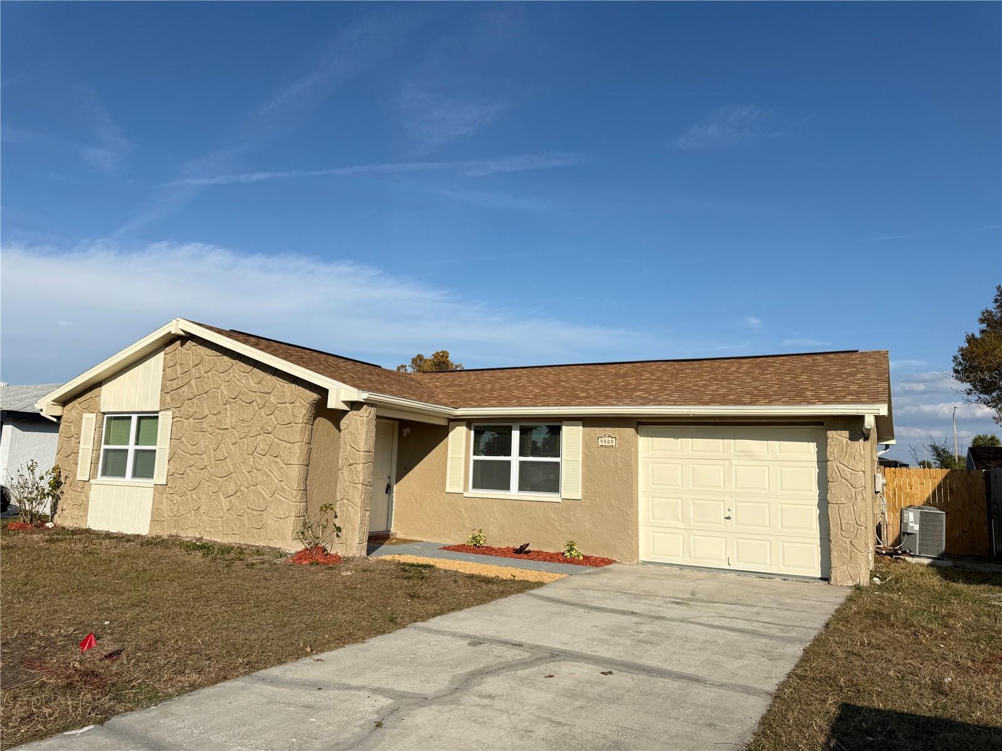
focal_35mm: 24
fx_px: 695
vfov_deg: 56.8
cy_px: 376
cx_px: 501
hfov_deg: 71.6
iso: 80
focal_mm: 6.76
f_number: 1.78
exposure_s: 1/8130
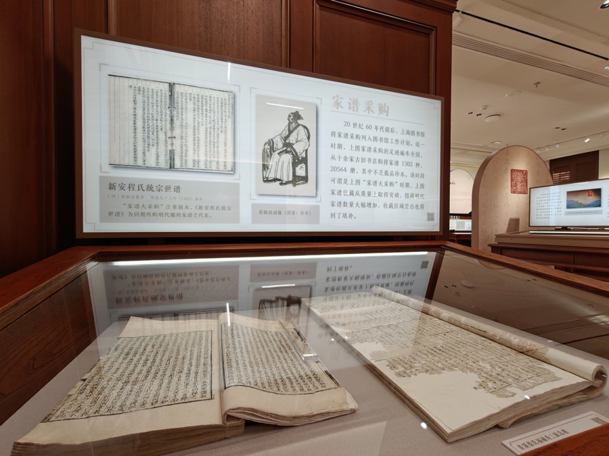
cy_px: 228
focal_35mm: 15
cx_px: 304
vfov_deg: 81.7
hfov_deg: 98.2
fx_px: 264
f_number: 2
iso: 800
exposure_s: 1/92
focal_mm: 2.3
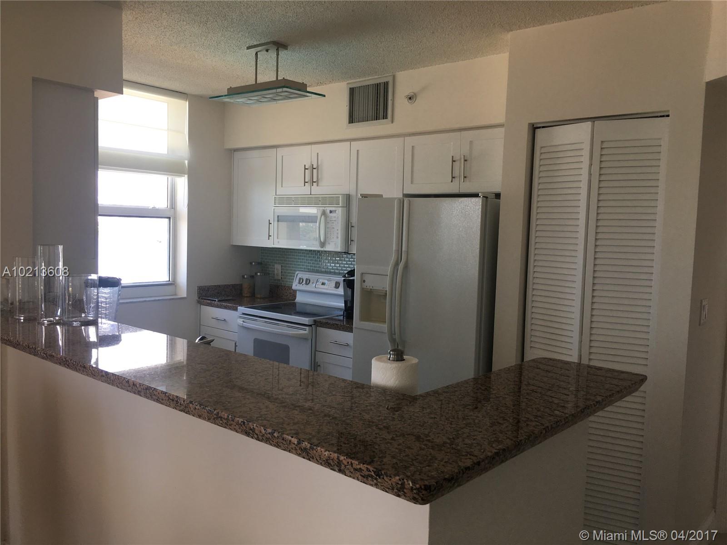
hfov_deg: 61.7
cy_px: 272
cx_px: 364
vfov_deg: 48.2
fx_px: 609
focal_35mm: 29
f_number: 2.2
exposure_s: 1/40
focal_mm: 4.15
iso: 25
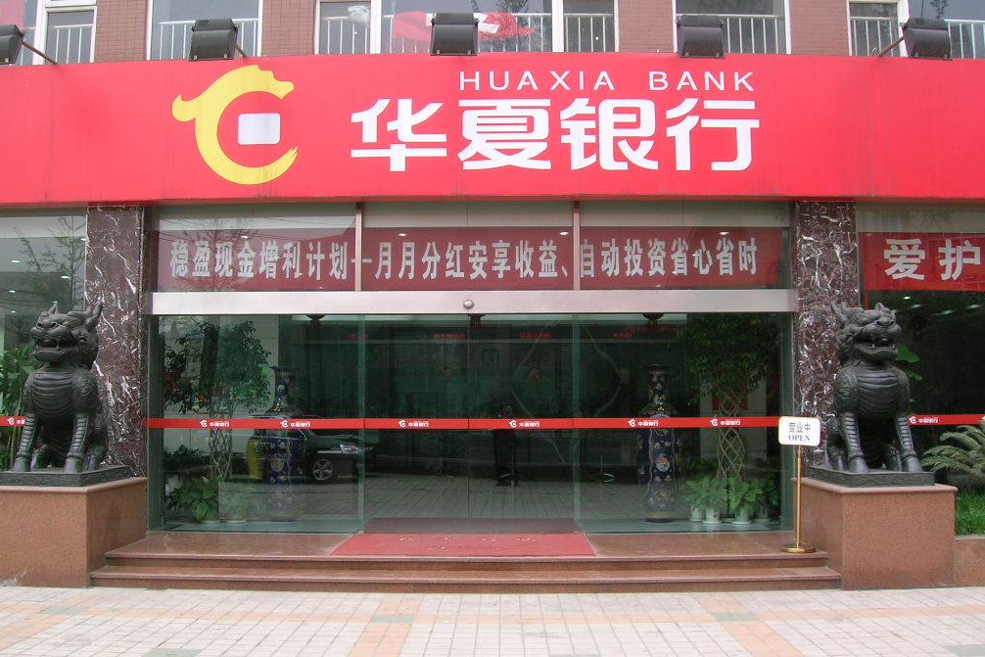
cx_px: 497
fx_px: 985
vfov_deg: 36.9
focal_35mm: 36
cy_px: 346
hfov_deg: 53.1
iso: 50
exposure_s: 1/74.4
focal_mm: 5.7
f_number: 4.9
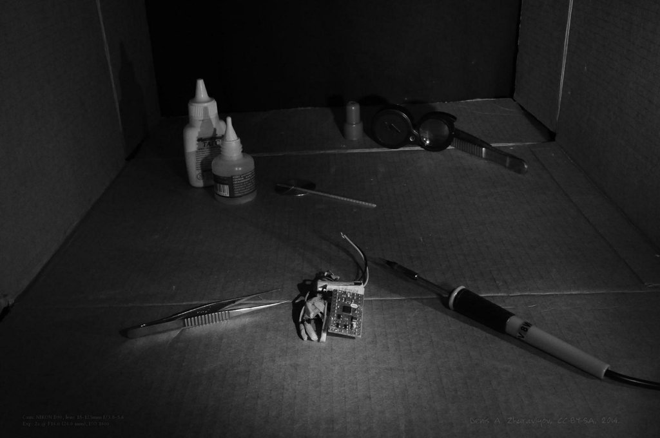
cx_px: 330
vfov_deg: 36.8
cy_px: 219
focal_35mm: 36
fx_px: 659
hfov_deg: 53.2
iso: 1600
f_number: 16
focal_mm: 24
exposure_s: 2
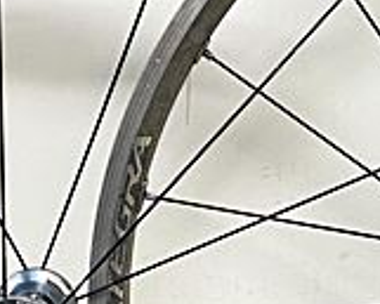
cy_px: 285
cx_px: 316
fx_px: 1418
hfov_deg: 15.1
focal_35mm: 126
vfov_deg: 12.2
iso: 160
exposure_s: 1/50
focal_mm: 4.25
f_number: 1.8
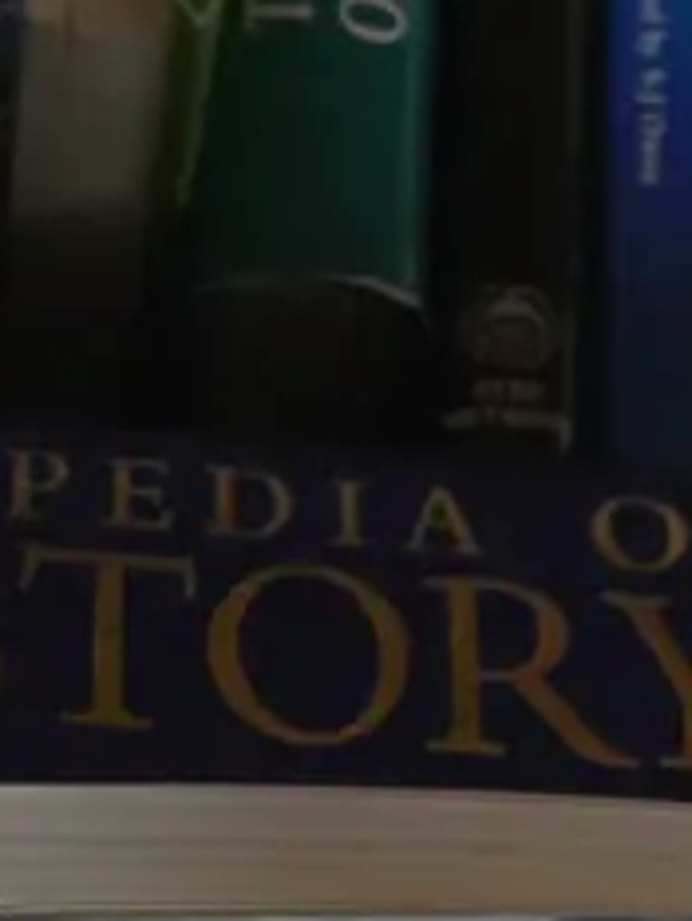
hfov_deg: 6.9
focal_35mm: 202
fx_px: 5379
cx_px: 1795
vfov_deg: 9.8
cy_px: 583
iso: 3200
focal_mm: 23
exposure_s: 1/60
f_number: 5.1
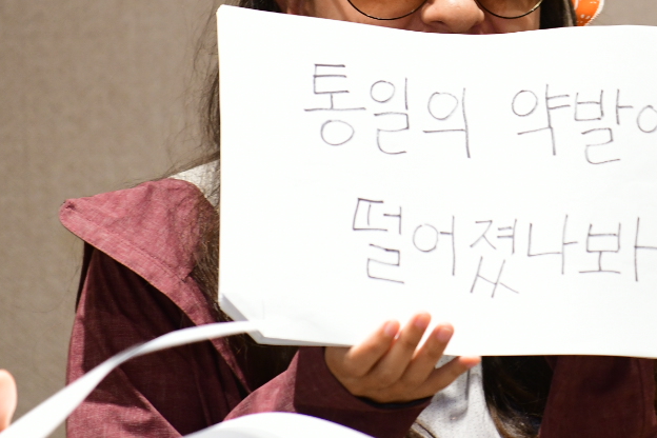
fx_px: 9471
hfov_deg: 4.0
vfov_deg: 2.6
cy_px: 73
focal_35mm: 519
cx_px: 599
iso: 1000
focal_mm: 200
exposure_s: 1/250
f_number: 2.8
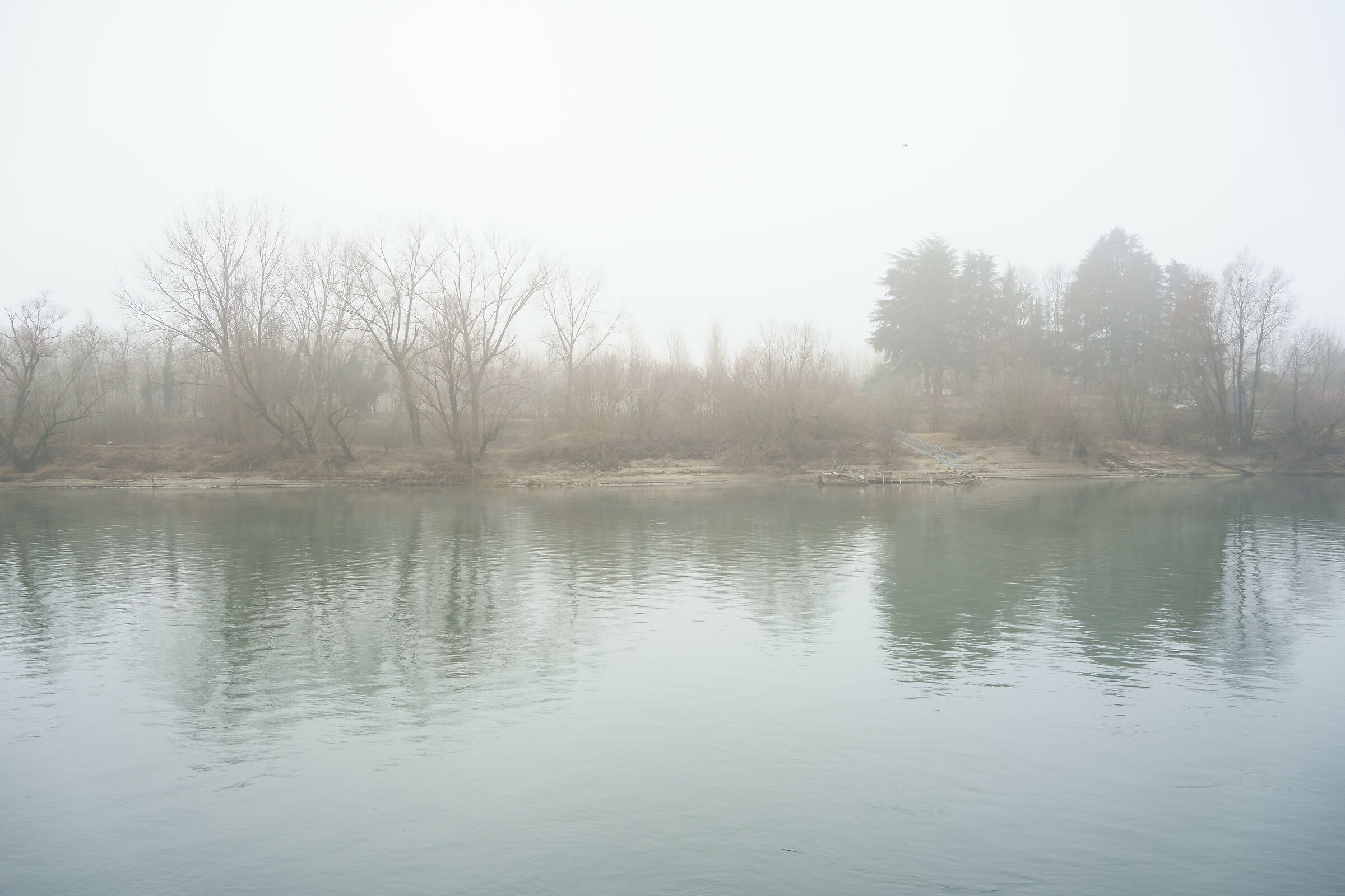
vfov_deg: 37.9
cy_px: 448
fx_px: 1308
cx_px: 672
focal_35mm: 35
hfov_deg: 54.4
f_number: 8
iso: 160
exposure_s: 1/50
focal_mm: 35
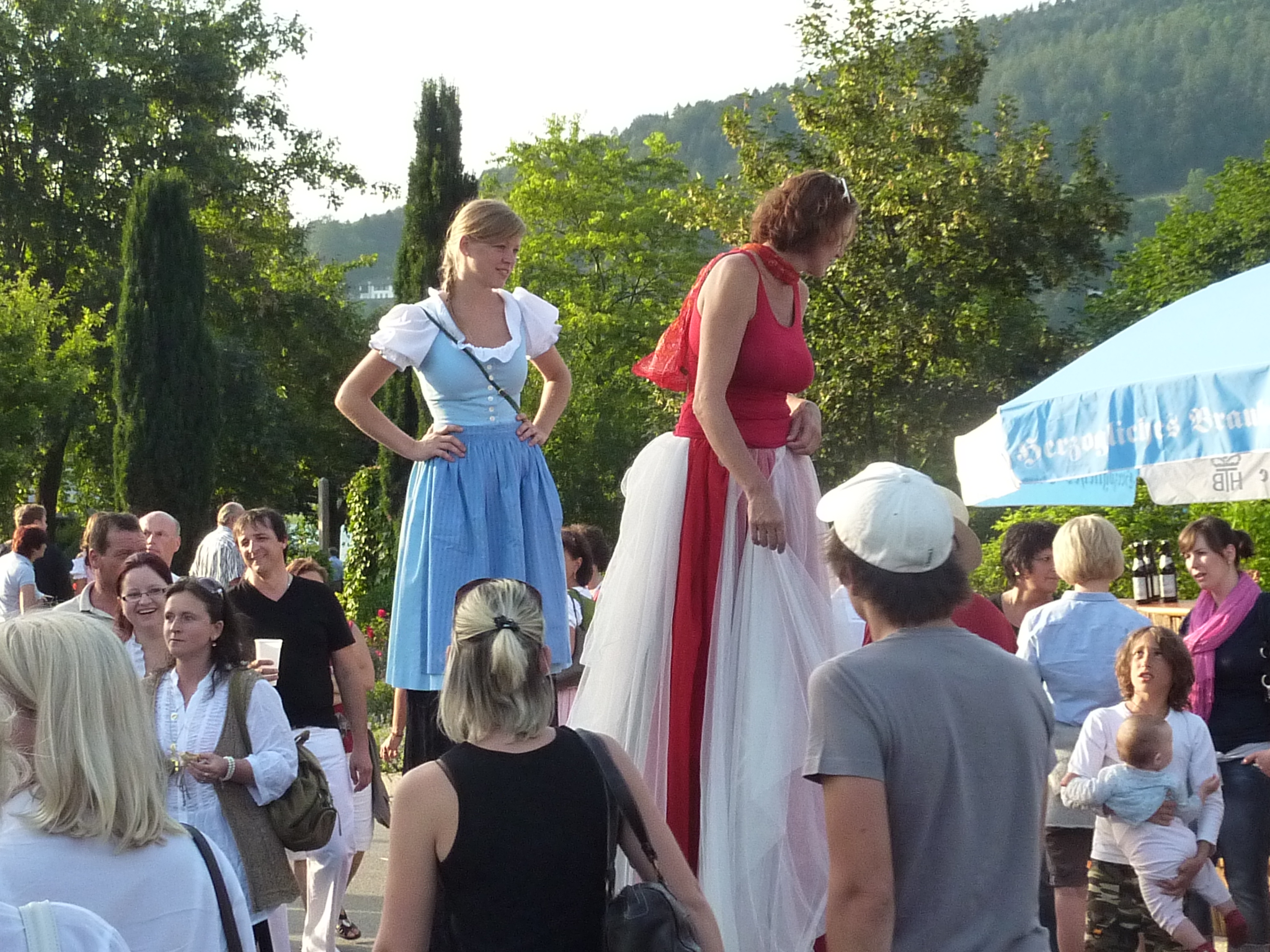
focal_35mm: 71
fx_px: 2605
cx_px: 635
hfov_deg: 27.4
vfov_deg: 20.7
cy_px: 476
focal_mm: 6.5
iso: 320
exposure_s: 1/250
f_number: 4
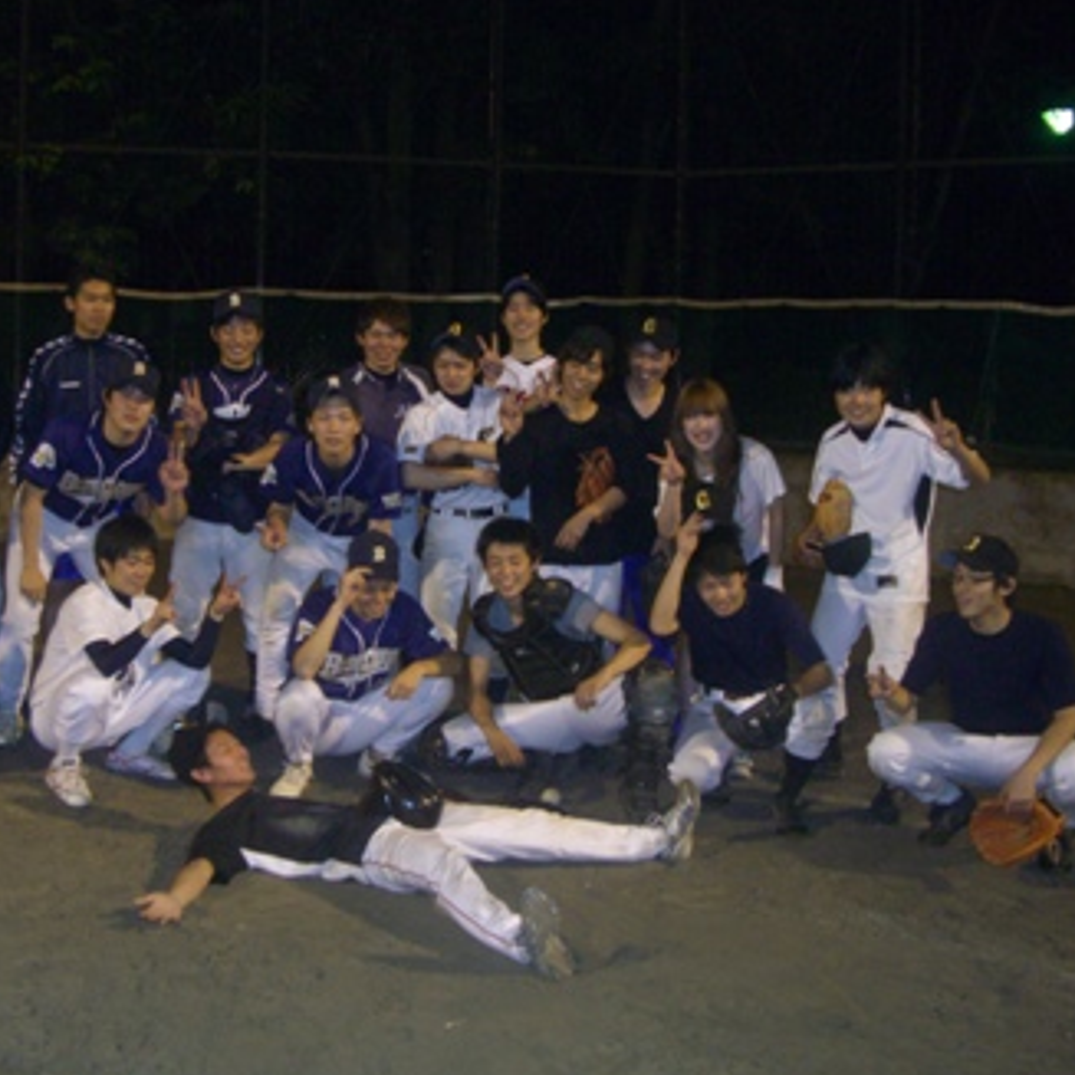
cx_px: 391
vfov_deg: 36.8
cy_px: 546
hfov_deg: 36.5
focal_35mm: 46
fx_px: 1616
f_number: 2.8
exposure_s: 1/60
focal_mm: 7.9
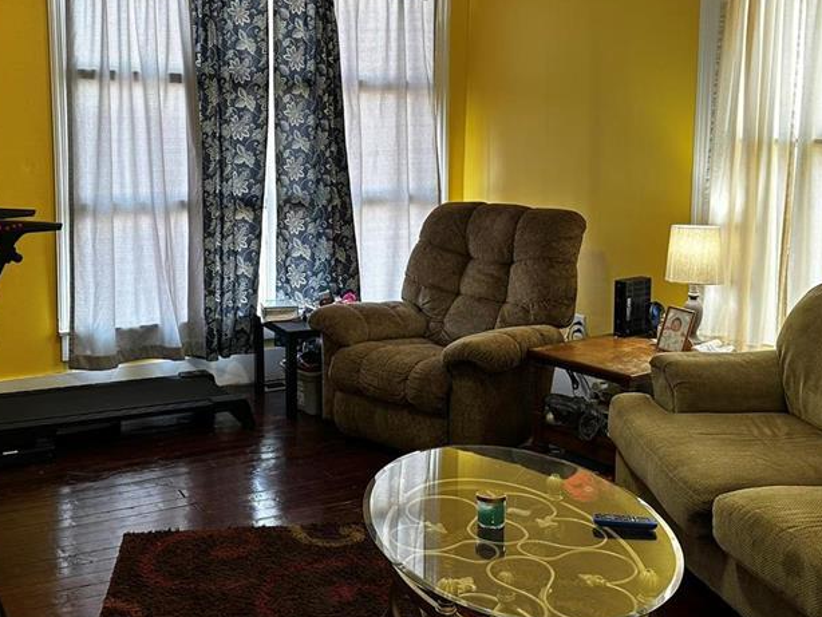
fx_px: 950
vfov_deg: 35.7
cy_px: 222
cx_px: 345
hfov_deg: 46.6
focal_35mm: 40
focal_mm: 6.86
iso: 125
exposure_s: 1/60
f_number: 1.78
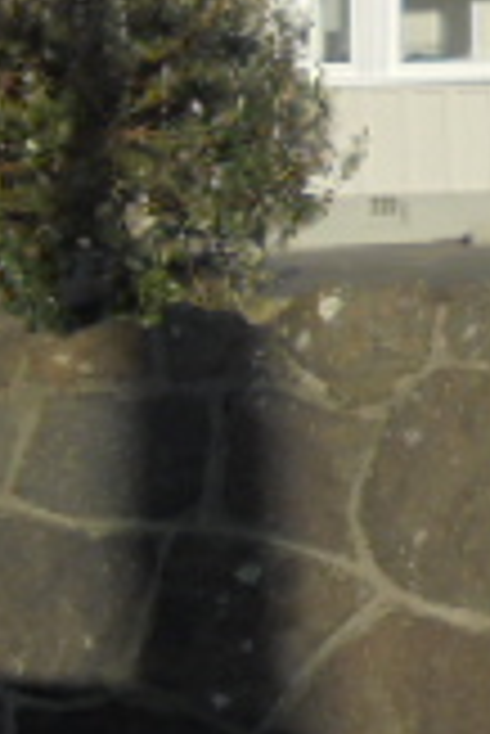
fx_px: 2159
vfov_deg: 18.5
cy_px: -81
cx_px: 1182
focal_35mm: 106
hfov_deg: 10.9
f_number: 11.5
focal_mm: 4.6
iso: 100
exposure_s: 1/125
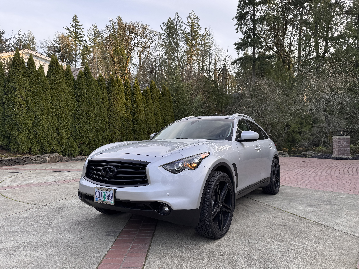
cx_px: 180
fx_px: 249
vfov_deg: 56.8
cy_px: 134
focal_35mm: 24
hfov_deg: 71.6
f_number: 1.78
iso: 80
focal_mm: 6.76
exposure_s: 1/272
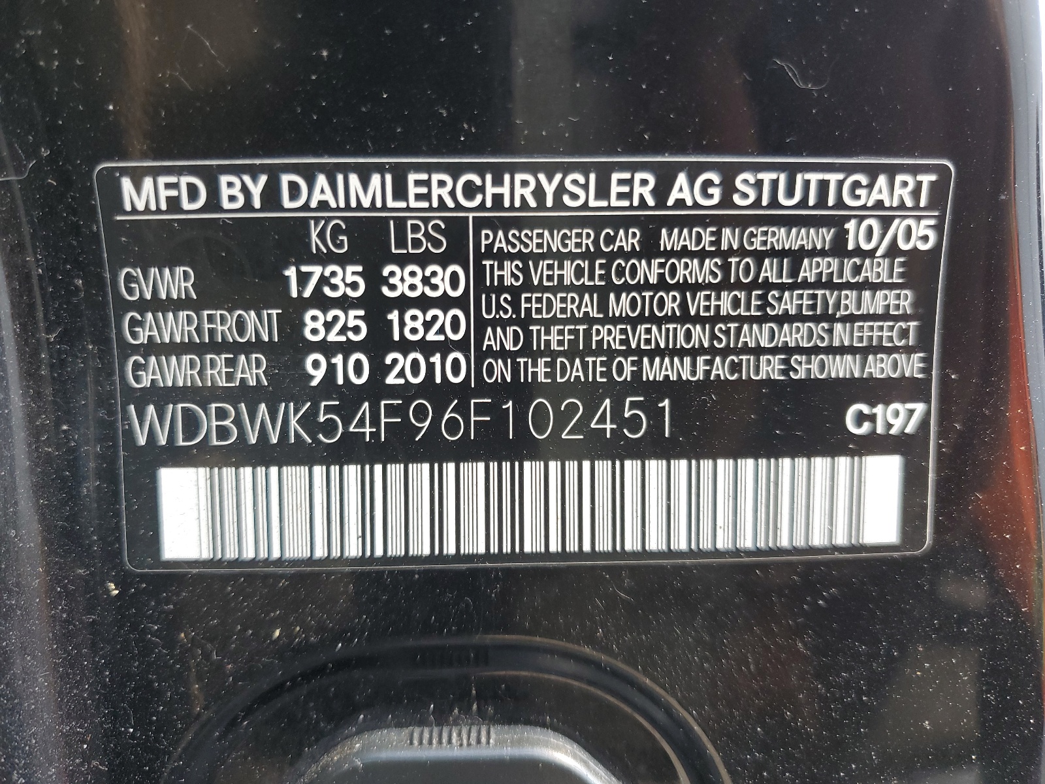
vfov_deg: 53.1
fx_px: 785
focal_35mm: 26
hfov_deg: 67.3
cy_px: 392
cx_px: 522
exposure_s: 1/120
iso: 57
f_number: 1.5
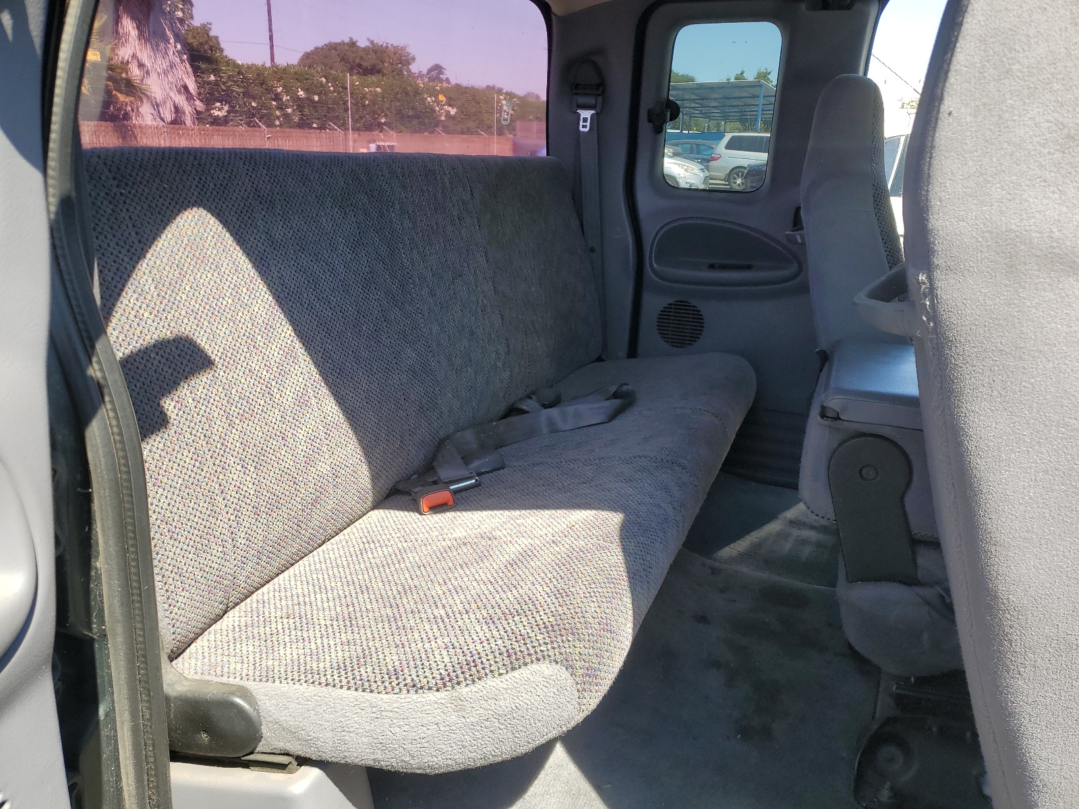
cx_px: 540
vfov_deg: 53.1
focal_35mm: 26
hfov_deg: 67.3
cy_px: 404
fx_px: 810
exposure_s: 1/769
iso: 50
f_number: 1.5
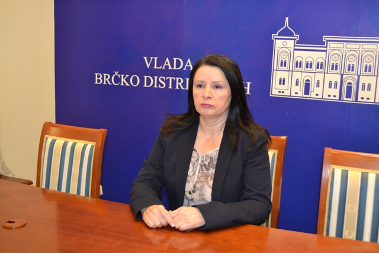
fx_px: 458
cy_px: 126
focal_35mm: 44
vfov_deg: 30.9
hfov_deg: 45.0
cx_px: 190
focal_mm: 29
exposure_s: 1/60
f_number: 4.5
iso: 2500
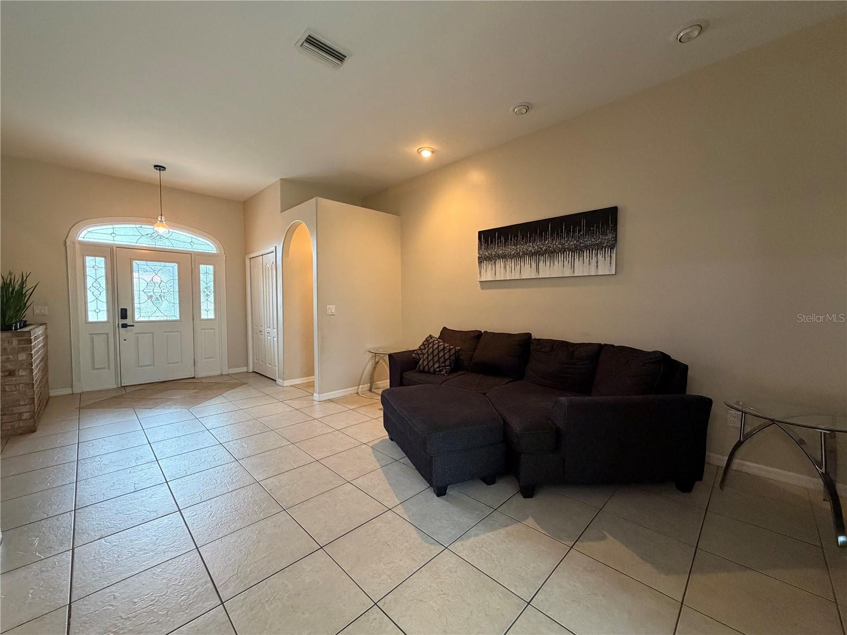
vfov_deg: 85.7
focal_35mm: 14
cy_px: 318
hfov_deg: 102.1
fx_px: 343
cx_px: 424
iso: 500
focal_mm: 2.22
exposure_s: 1/60
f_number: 2.2
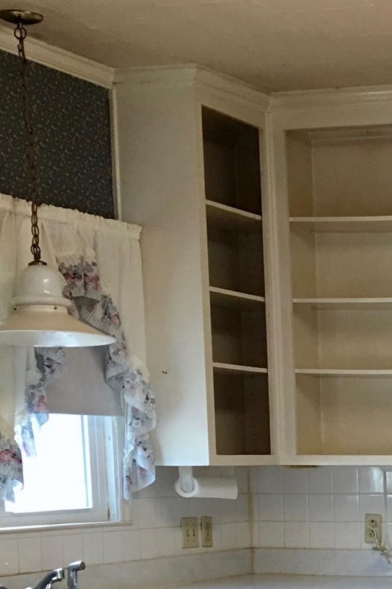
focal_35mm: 96
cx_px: 625
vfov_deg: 20.2
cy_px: 658
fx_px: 1569
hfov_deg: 13.3
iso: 40
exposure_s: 1/30
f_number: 2.2
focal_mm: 4.15
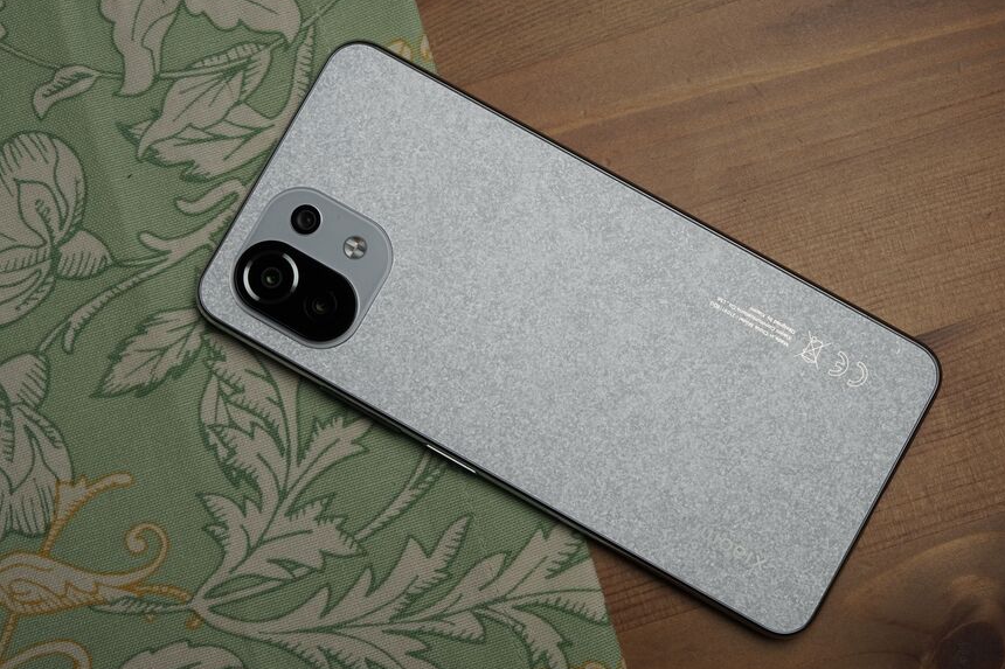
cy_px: 362
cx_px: 522
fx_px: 1340
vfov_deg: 28.1
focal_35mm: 48
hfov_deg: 41.1
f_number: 7.1
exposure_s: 1/125
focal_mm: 43
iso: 250
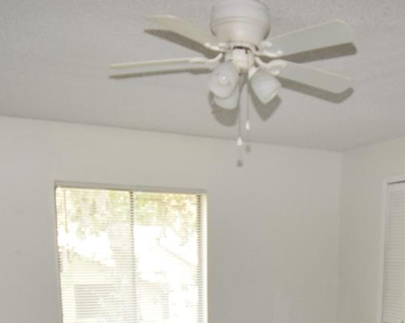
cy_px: 370
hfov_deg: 41.4
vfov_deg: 30.0
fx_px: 527
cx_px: 274
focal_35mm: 44
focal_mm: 10
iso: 800
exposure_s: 1/100
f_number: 5
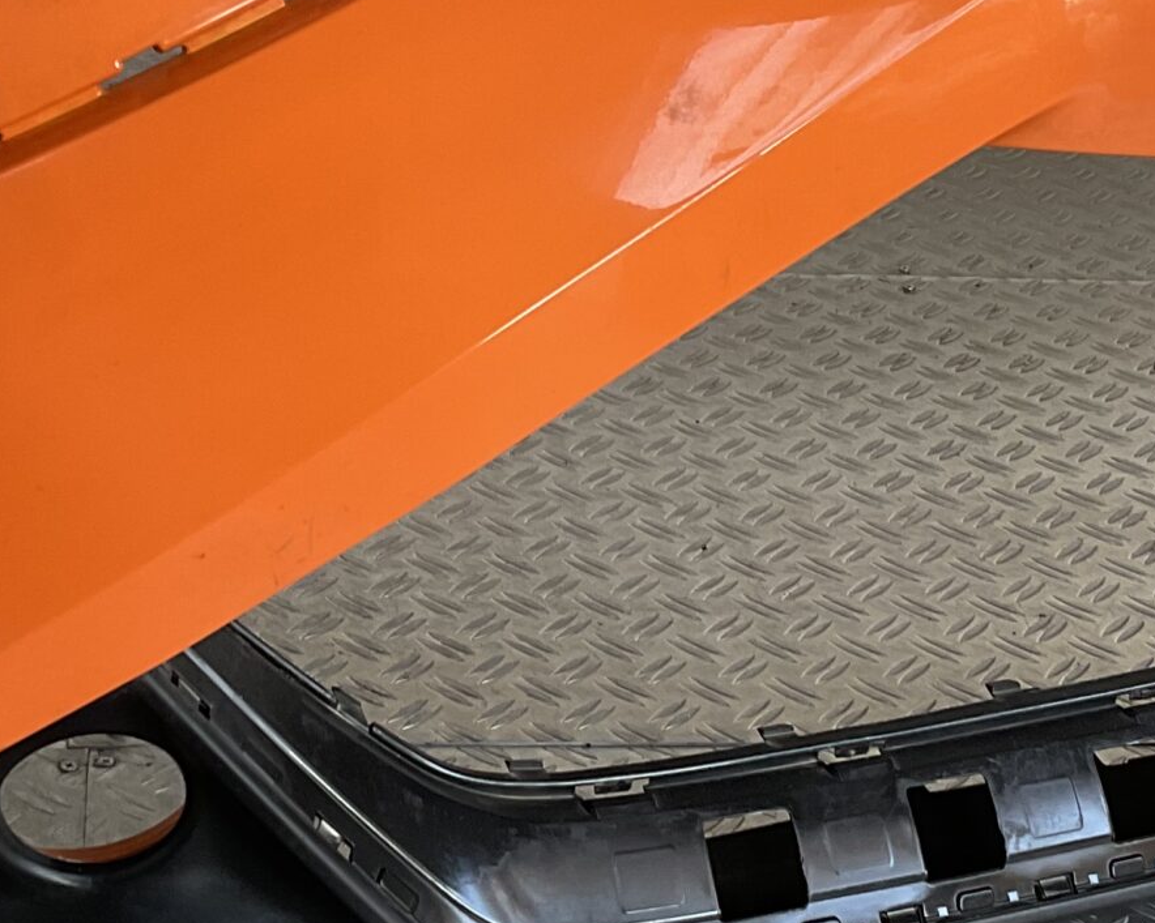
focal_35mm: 82
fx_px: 2803
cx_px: 618
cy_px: 397
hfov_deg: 23.3
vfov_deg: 18.7
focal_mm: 3
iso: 40
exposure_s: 1/60
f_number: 1.8
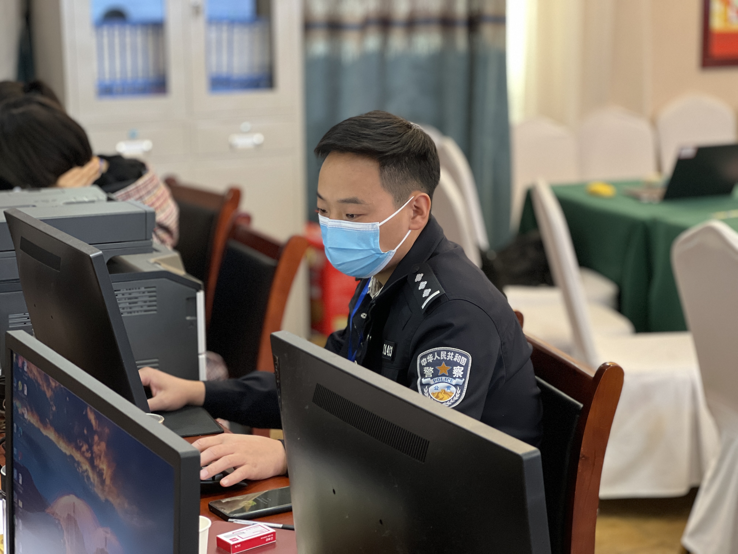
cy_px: 277
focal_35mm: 77
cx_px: 369
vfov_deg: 19.1
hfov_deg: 25.3
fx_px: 1642
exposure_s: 1/33
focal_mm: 9
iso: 250
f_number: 2.8
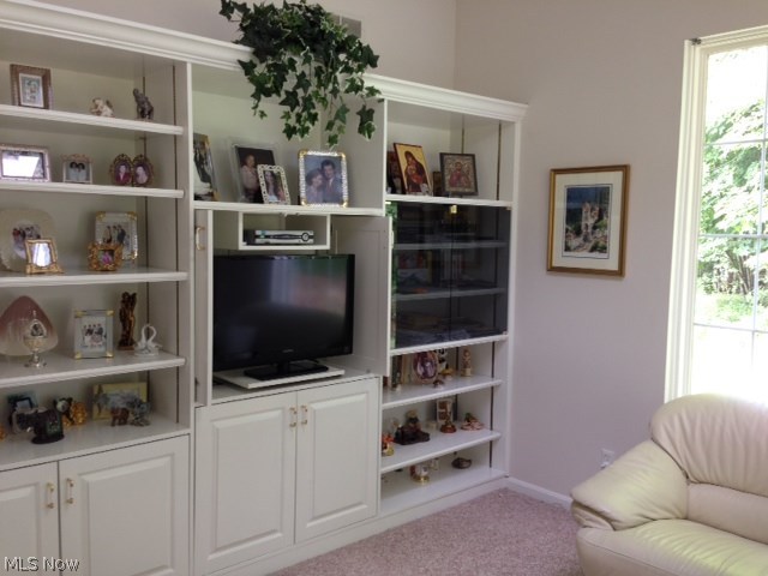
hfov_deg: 55.4
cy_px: 288
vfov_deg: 42.9
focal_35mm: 33
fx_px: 732
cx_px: 384
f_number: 2.4
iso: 64
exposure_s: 1/20
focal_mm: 4.12
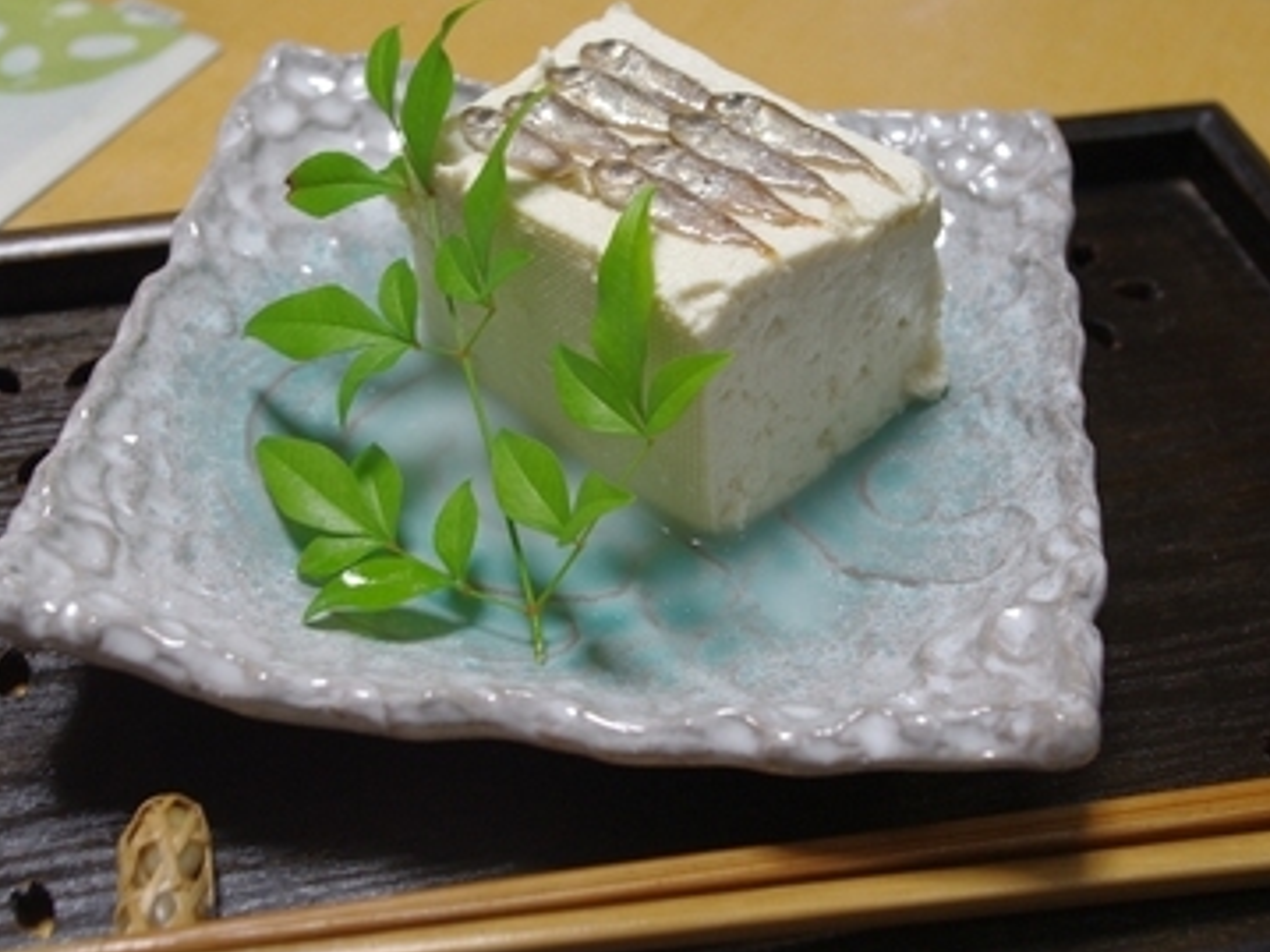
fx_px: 1870
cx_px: 601
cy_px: 485
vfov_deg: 28.5
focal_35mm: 51
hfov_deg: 37.5
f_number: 5.6
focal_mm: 30.63
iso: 200
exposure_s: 1/8
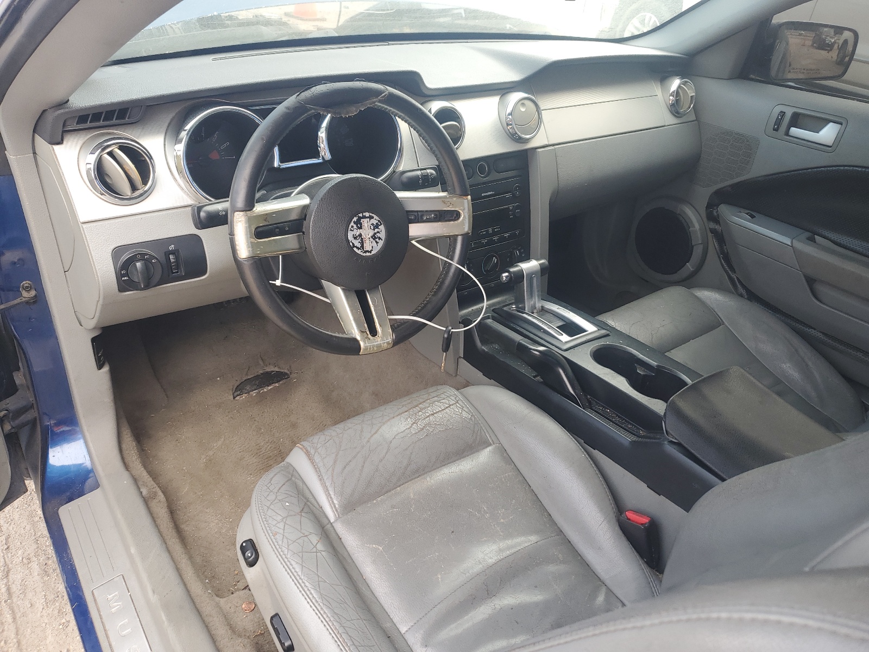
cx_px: 434
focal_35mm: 26
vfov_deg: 53.1
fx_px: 653
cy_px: 326
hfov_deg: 67.3
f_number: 1.5
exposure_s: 1/147
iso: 50
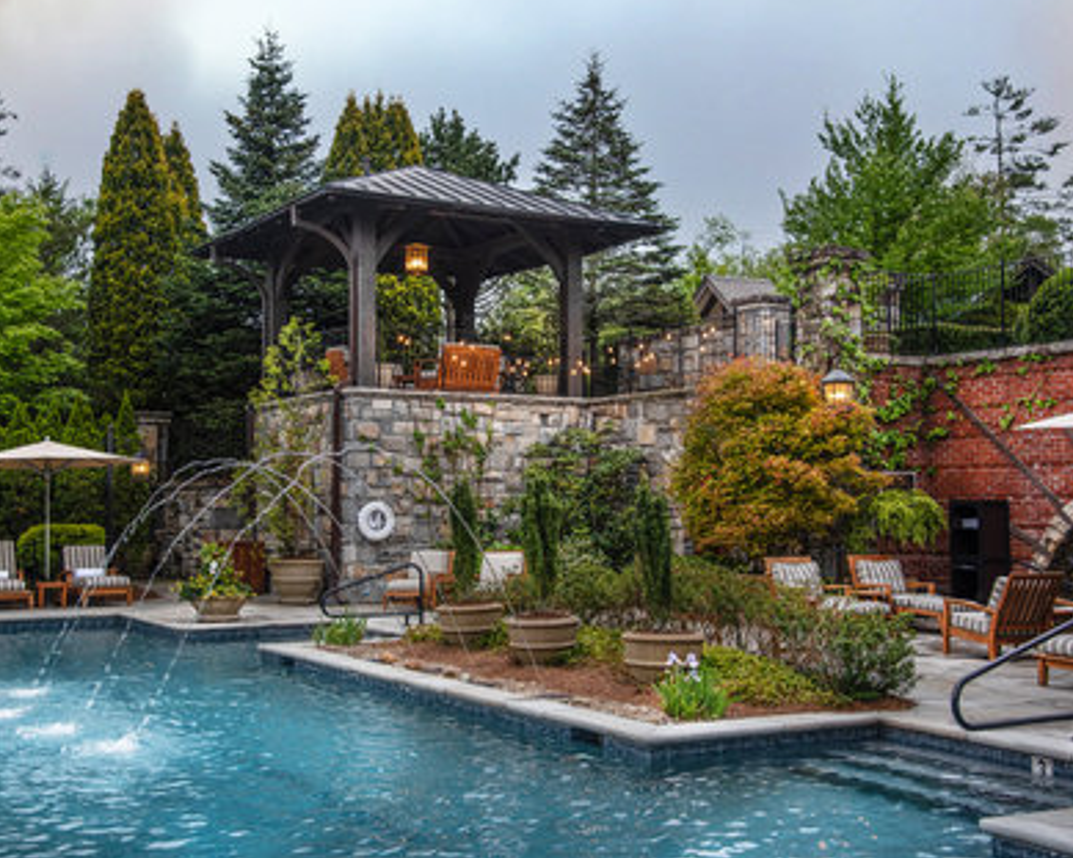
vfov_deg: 34.1
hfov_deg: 42.0
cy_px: 419
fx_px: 1397
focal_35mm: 44
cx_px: 480
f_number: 4.5
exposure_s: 1/125
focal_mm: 38
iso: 640
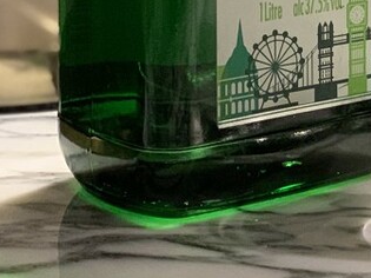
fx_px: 2121
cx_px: 442
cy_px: -227
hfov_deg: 9.9
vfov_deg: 7.3
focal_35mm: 198
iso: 200
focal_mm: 6
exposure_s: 1/50
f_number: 2.4
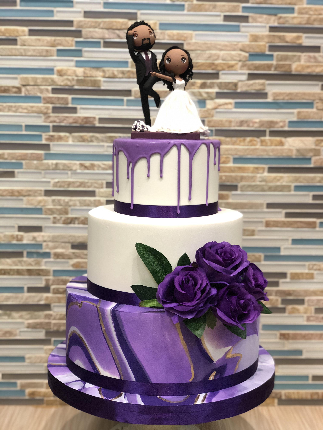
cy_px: 215
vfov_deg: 36.8
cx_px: 162
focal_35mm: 52
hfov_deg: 28.0
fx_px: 647
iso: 160
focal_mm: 6
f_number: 2.4
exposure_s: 1/30
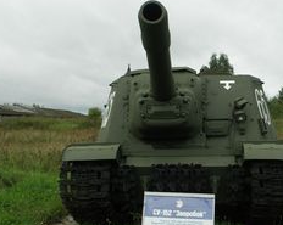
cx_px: 189
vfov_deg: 25.7
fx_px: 494
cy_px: 130
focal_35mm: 59
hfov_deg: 31.7
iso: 50
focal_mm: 9
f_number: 4
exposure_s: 1/100
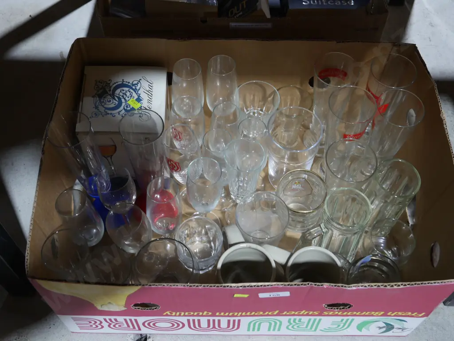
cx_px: 227
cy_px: 170
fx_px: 525
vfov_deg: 36.0
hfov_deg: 46.8
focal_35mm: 40
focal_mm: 20
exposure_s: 1/60
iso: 640
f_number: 4.5
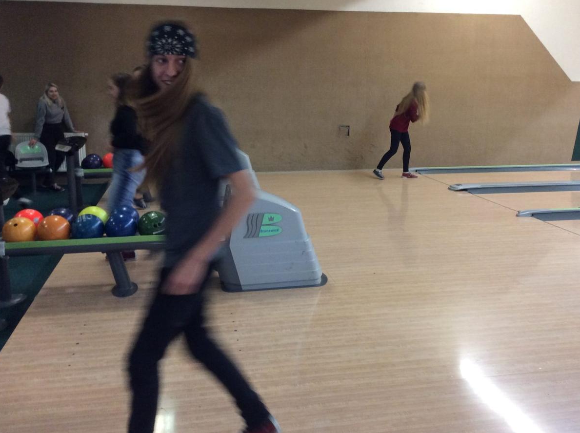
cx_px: 297
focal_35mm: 36
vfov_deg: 39.5
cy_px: 194
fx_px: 602
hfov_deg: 51.4
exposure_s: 1/25
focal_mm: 3.3
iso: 125
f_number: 2.4
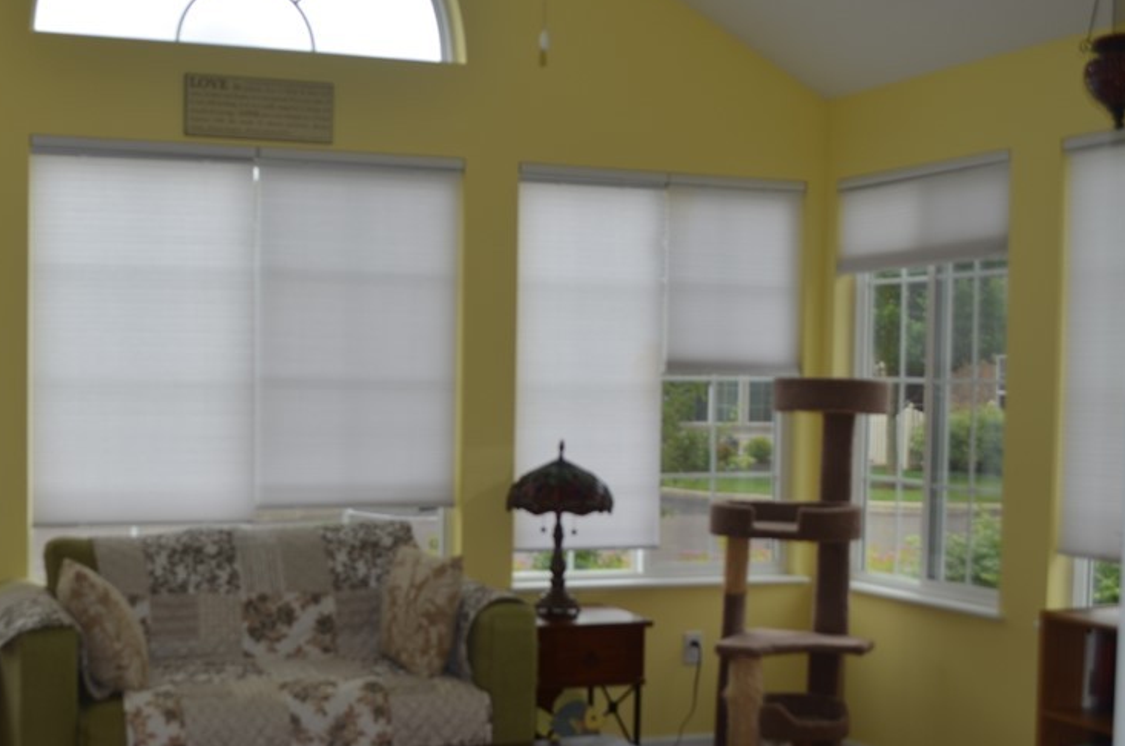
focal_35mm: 49
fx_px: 1529
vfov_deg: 27.4
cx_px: 297
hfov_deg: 39.4
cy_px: 415
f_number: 5
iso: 100
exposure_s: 1/200
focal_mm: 22
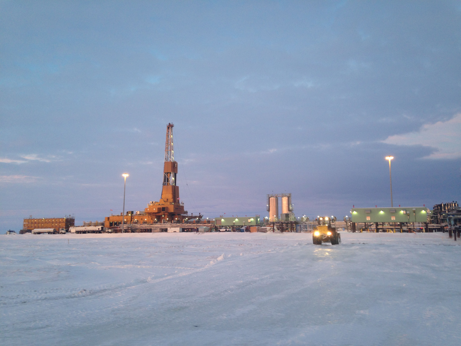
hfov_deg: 55.4
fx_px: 439
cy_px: 173
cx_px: 230
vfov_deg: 42.9
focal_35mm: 33
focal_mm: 4.12
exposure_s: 1/30
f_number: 2.4
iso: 50
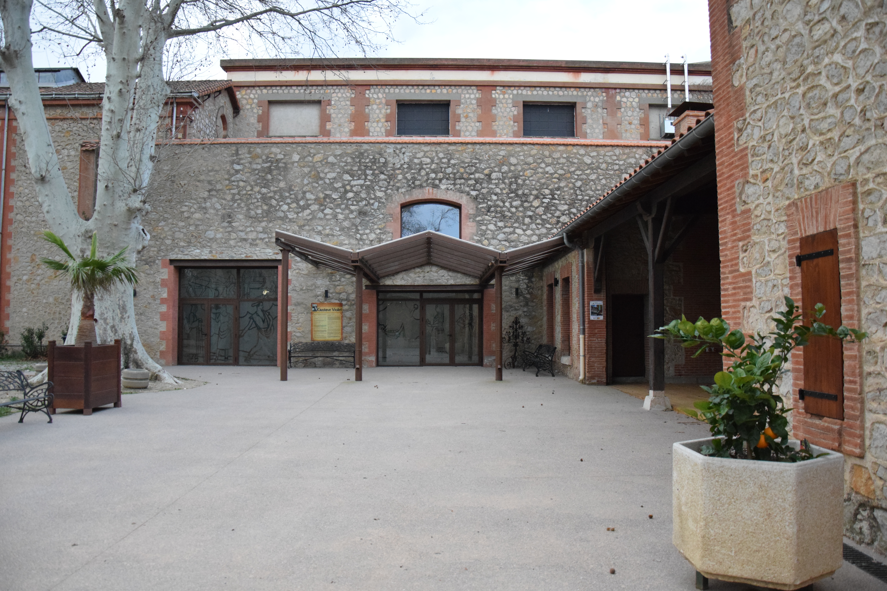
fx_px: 665
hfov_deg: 67.4
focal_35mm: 27
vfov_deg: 47.9
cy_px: 296
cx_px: 444
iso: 3600
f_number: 3.5
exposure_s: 1/4000
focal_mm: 18
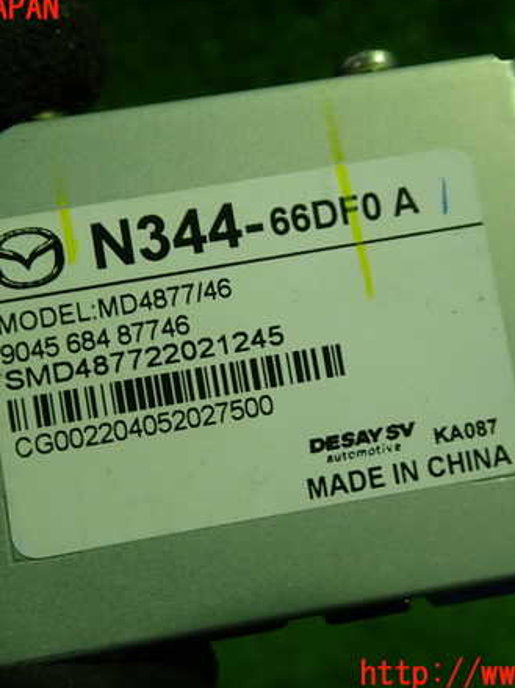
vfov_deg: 45.8
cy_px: 342
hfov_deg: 35.1
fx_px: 814
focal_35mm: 41
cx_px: 244
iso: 125
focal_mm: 5.4
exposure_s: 1/60
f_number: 2.3
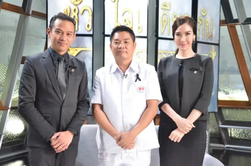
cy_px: 83
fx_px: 396
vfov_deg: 23.7
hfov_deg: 35.1
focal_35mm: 57
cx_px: 126
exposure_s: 1/100
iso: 6400
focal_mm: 38
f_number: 5
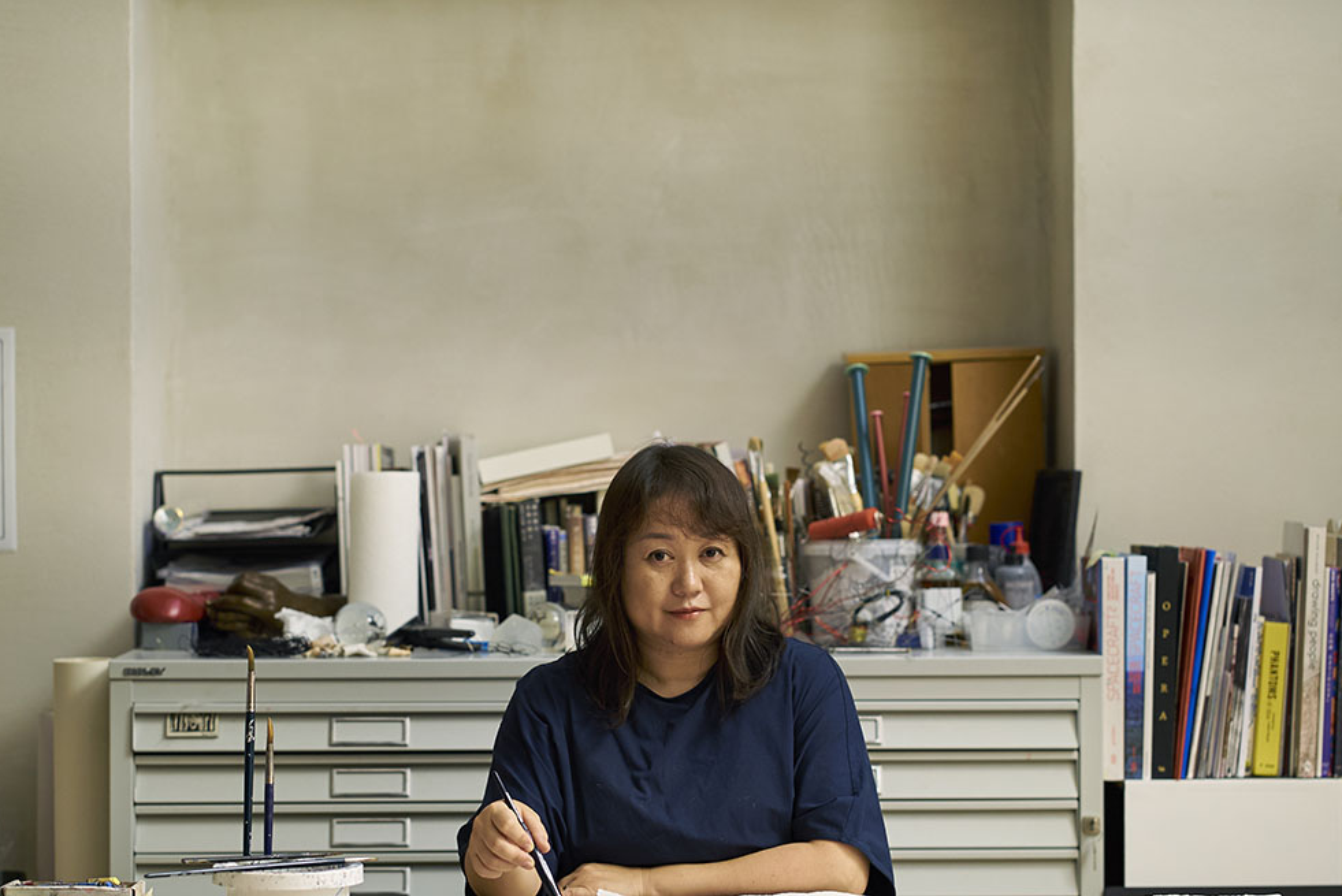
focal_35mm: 104
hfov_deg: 19.6
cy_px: 525
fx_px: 3878
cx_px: 629
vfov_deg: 13.2
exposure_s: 1/40
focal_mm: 85
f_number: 2.8
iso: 800
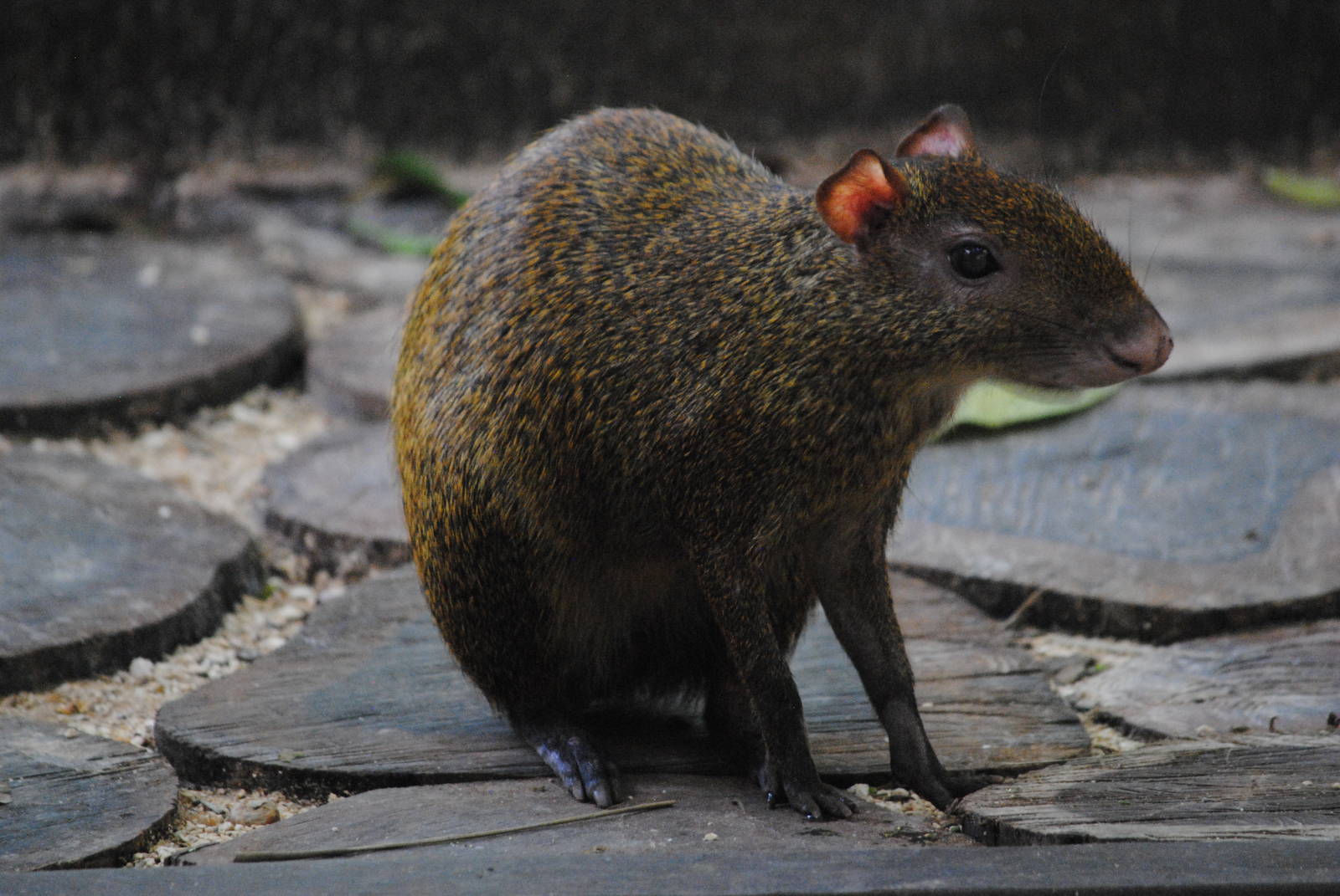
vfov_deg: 3.5
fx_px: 14534
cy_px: 448
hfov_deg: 5.3
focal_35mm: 390
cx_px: 670
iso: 1600
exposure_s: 1/13
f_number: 5.6
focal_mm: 260
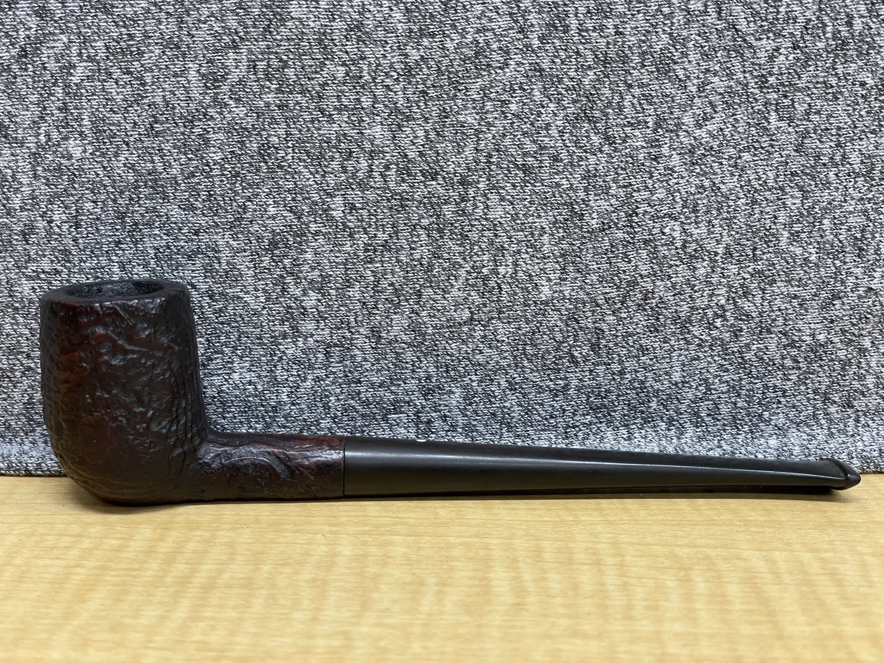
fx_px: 1328
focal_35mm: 52
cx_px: 442
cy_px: 332
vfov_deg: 28.0
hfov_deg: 36.8
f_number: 2
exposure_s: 1/77
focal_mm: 6
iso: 200
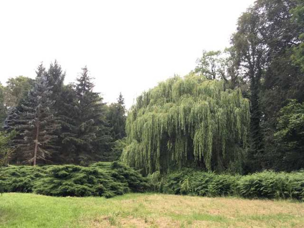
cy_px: 114
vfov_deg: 48.2
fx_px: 255
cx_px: 152
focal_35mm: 29
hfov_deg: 61.7
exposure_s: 1/112
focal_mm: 4.15
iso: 25
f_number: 2.2
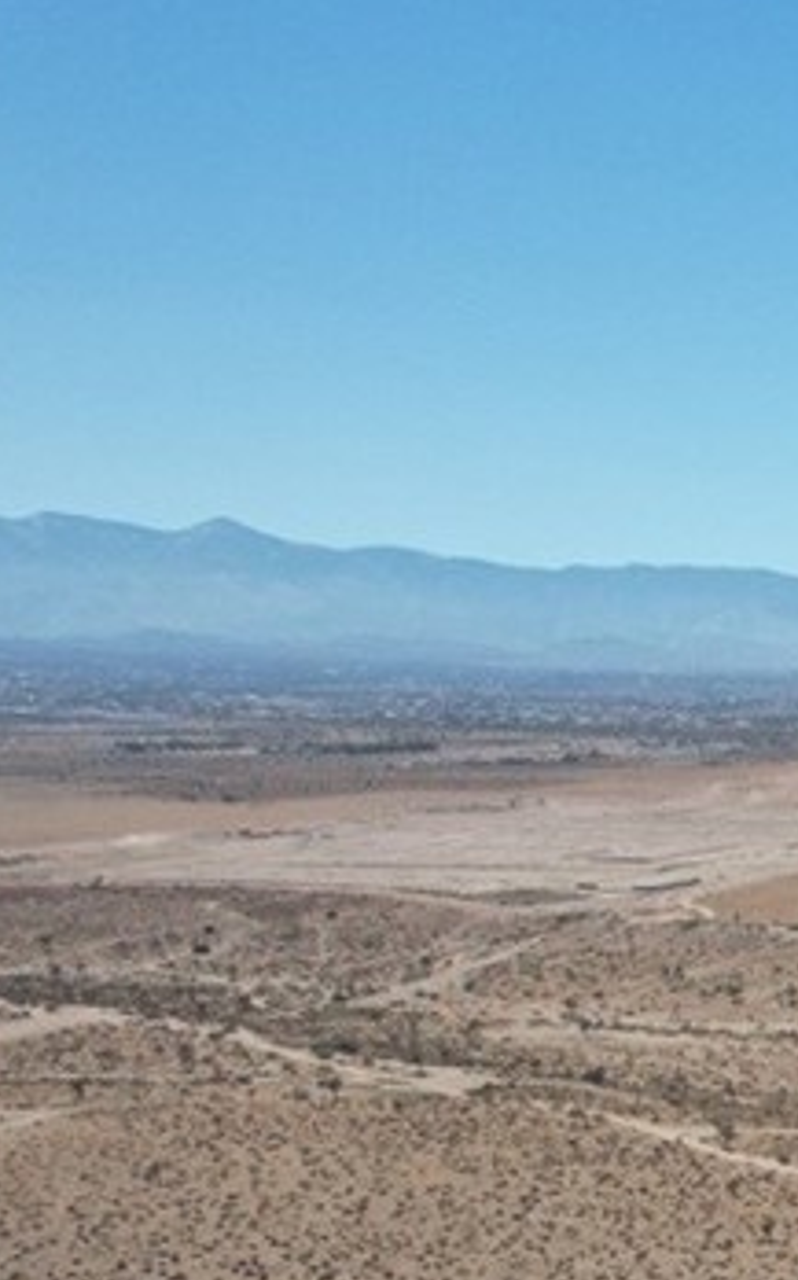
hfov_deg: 14.3
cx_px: 1839
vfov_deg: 30.0
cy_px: 1105
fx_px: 2300
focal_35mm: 66
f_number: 2.8
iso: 100
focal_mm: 8.38
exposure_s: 1/640
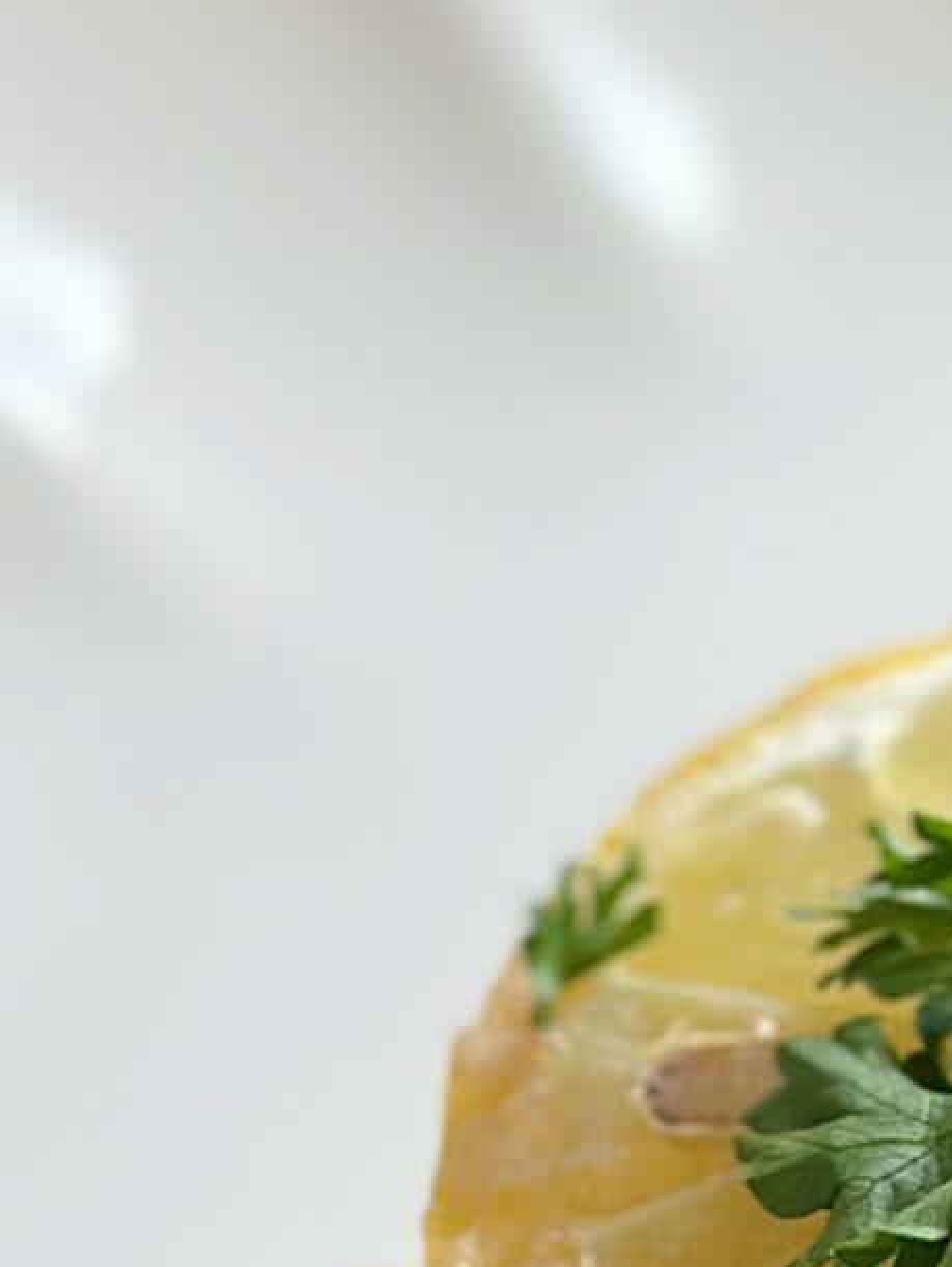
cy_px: 1010
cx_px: 1858
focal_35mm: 201
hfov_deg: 7.1
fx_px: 7363
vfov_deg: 9.8
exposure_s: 1/70
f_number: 1.78
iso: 125
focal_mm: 6.86
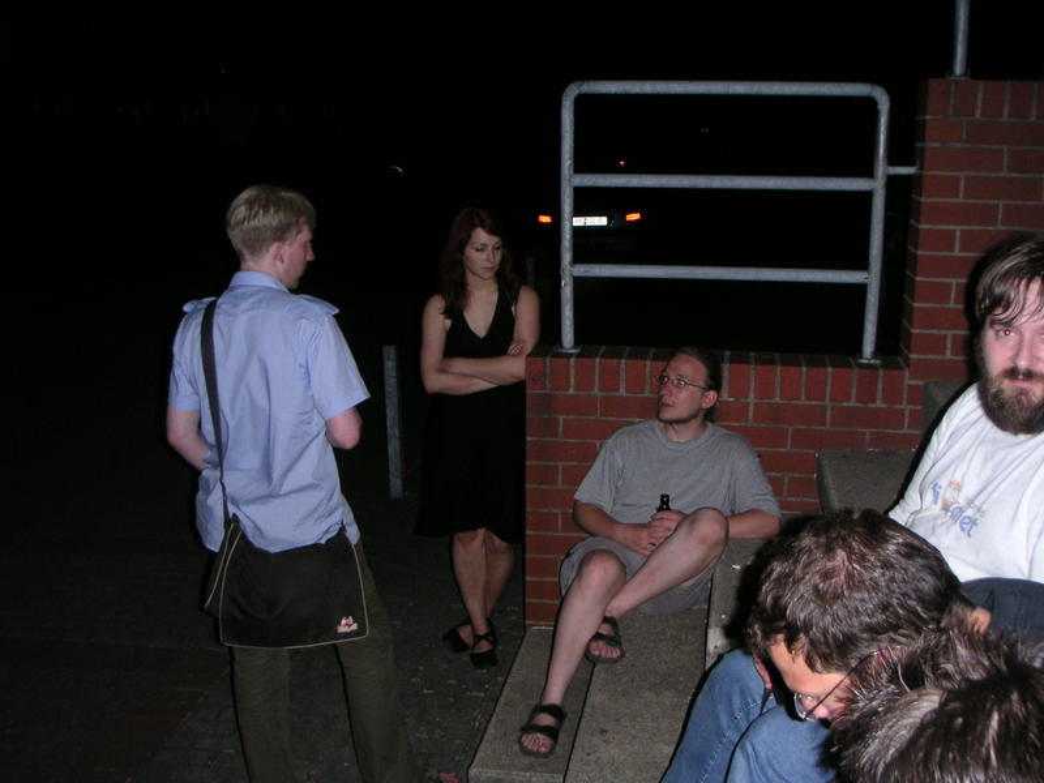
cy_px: 392
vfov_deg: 37.7
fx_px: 1146
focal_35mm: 38
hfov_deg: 49.0
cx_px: 522
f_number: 2.8
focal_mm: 6
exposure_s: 1/45
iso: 160
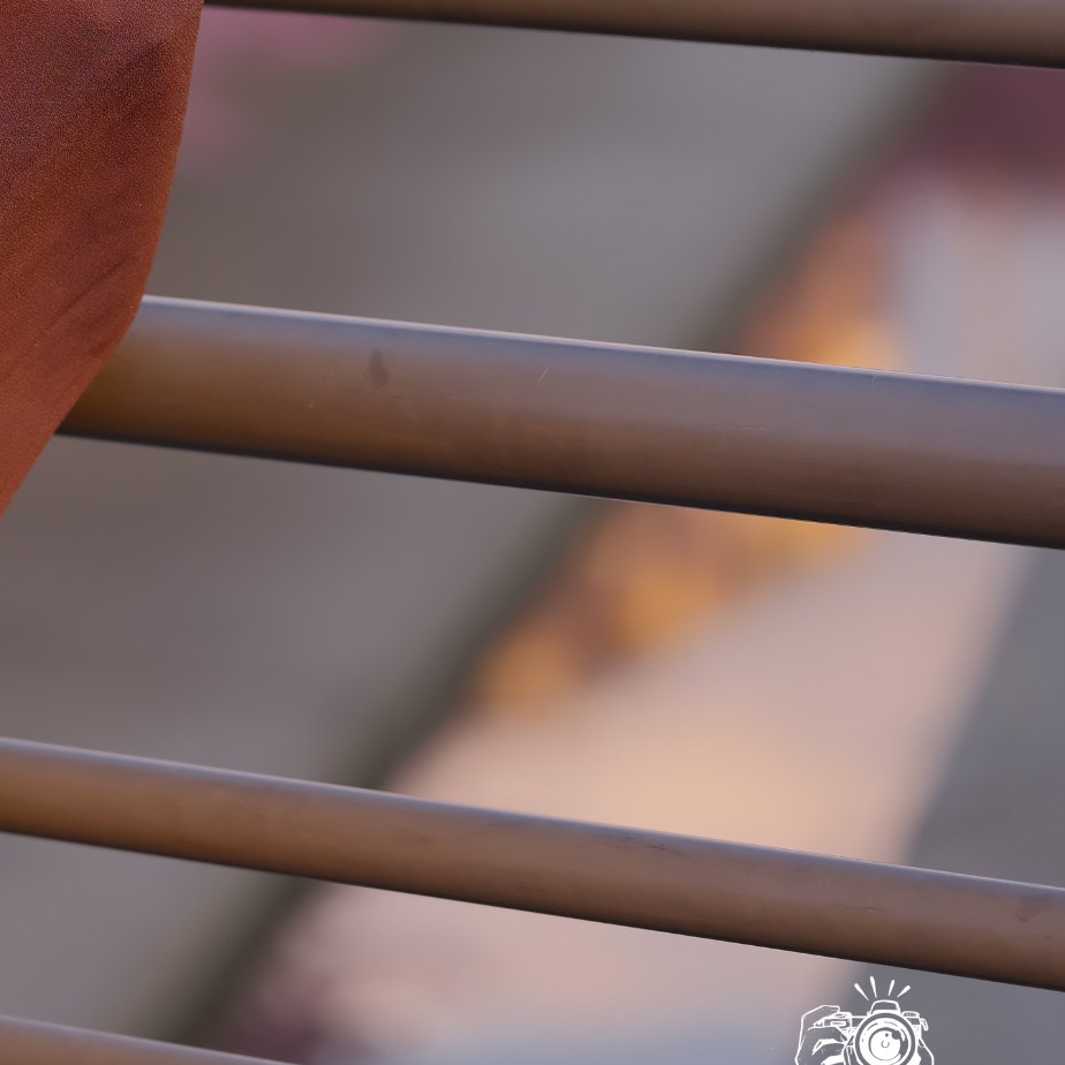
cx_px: -58
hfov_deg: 7.8
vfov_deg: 7.8
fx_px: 7727
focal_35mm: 222
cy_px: -284
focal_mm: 110
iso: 200
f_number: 2
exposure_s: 1/600
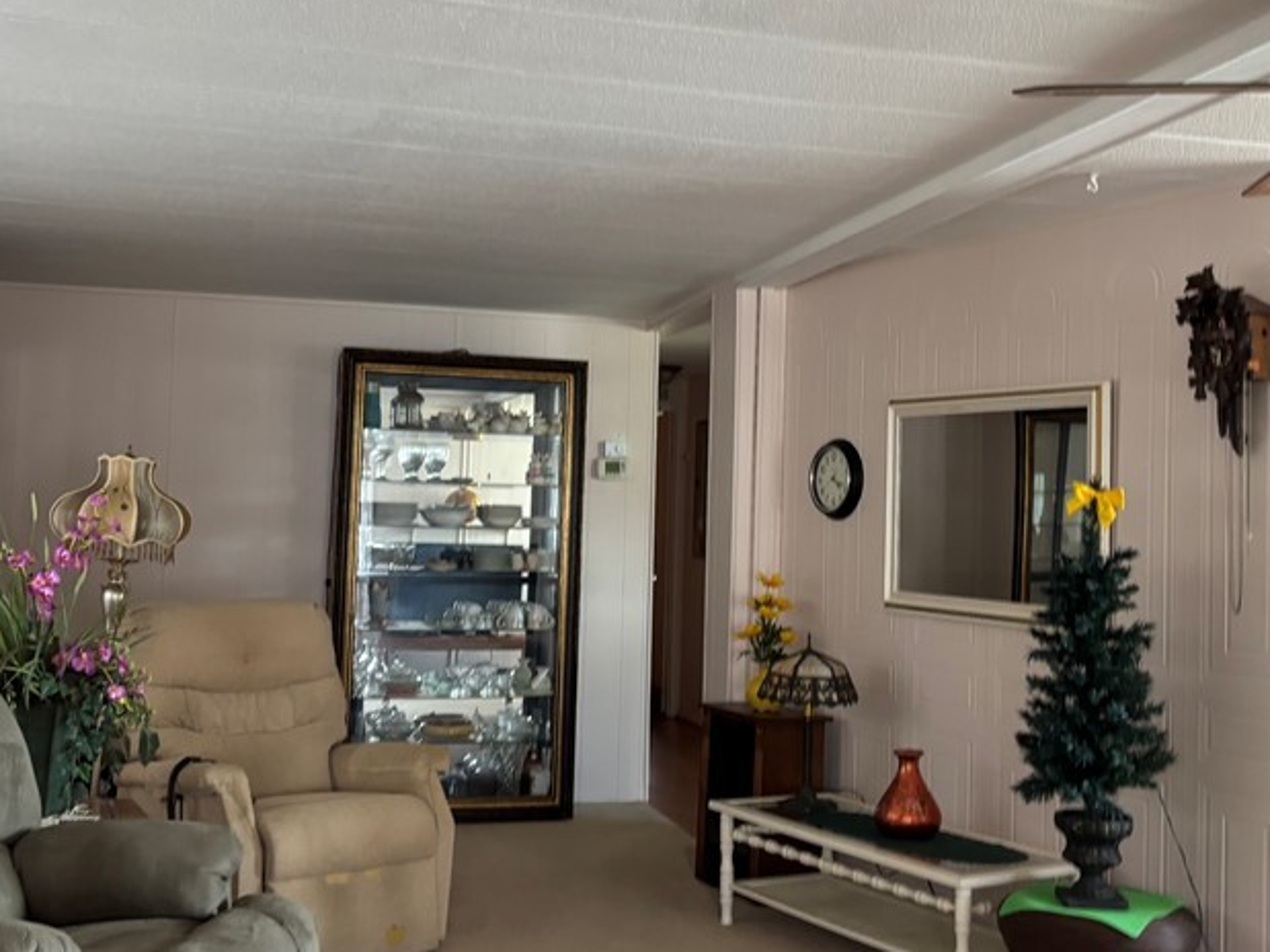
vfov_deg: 33.6
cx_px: 689
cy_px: 431
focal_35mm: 43
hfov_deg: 43.8
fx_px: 1577
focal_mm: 5.96
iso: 200
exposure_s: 1/60
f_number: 1.6
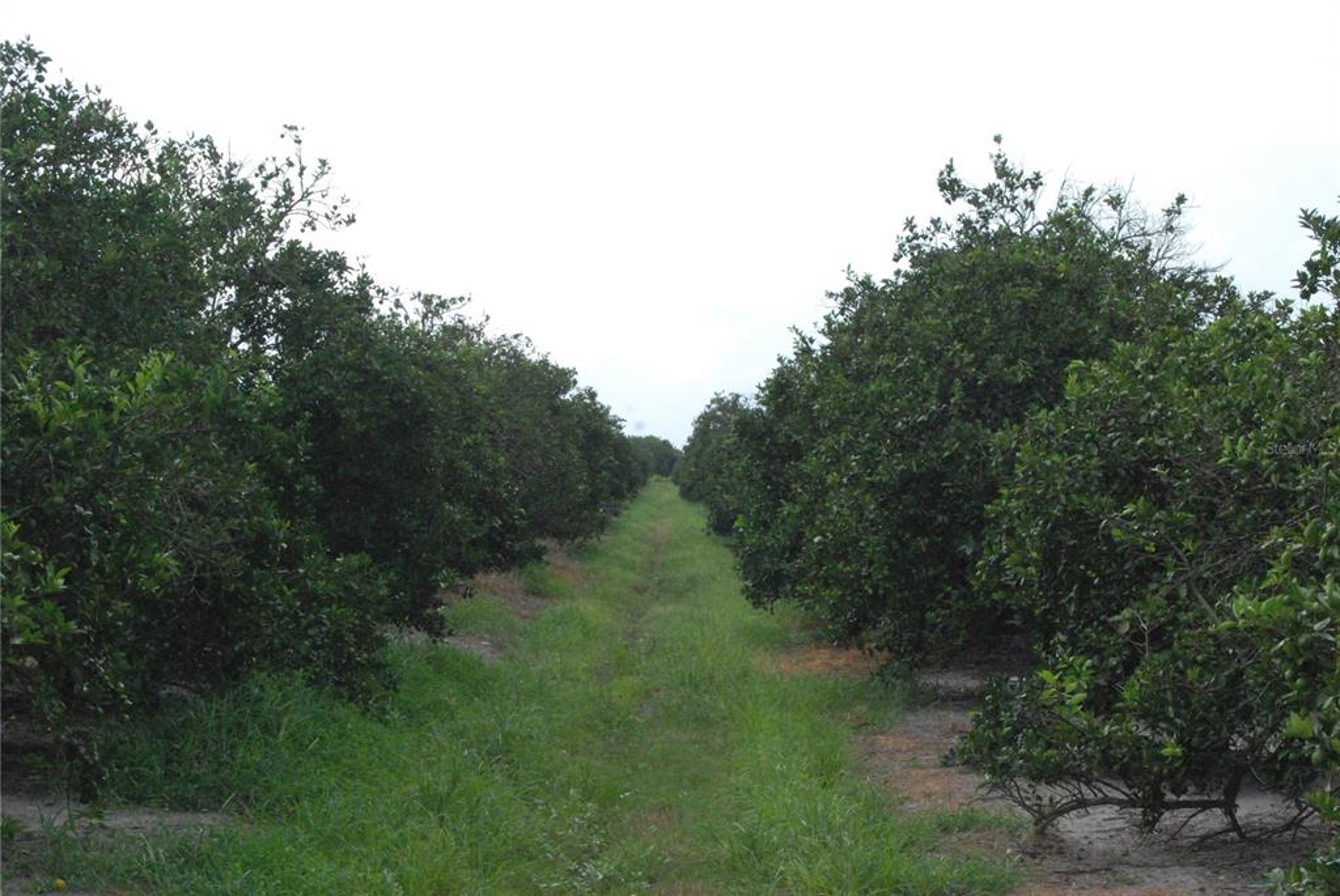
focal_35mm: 82
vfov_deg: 16.6
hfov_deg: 24.6
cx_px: 670
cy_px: 448
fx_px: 3074
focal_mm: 55
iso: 1600
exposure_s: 1/200
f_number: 18
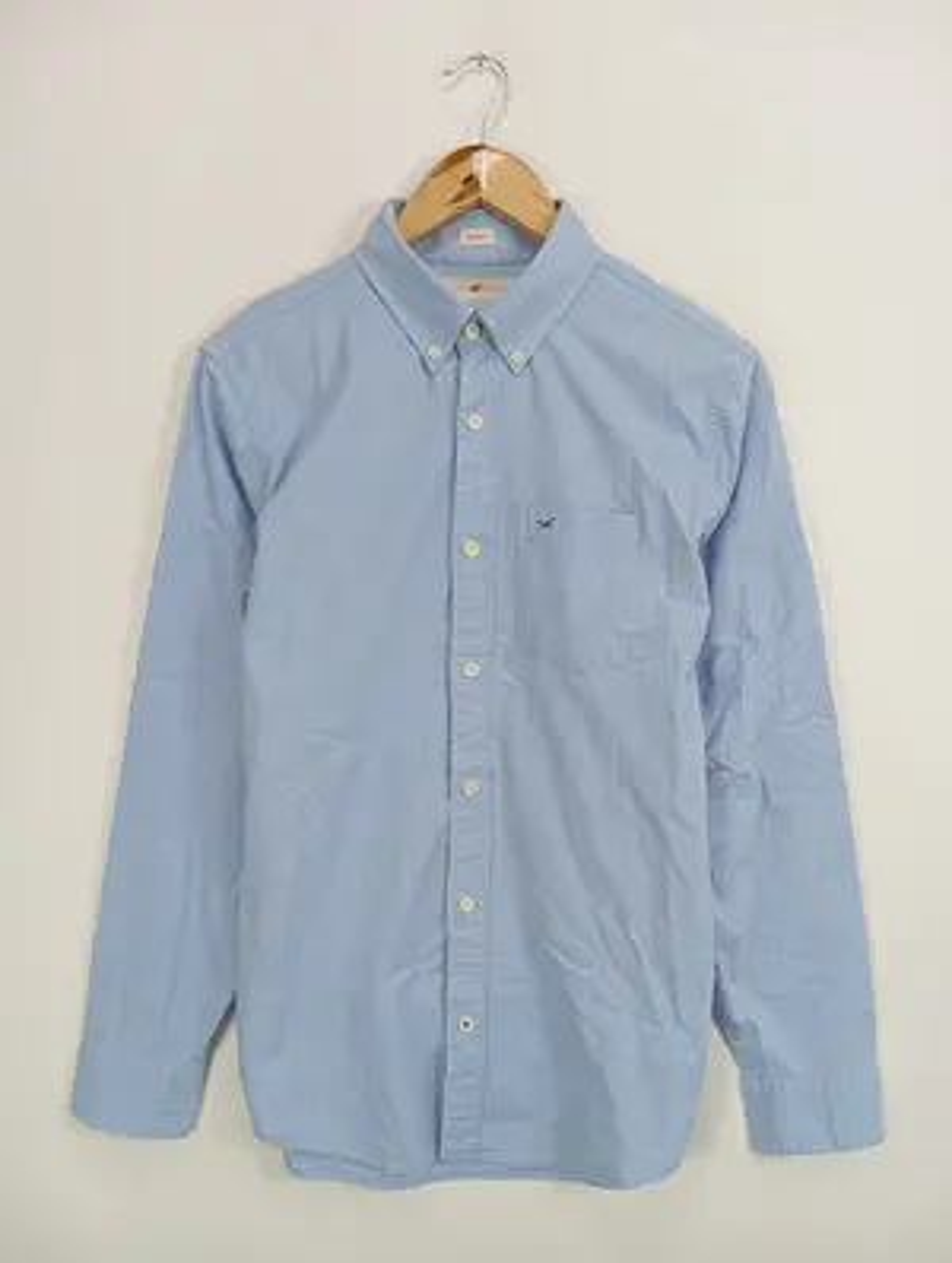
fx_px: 1023
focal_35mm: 28
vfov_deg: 63.4
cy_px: 632
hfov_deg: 49.9
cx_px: 476
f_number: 1.8
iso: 86
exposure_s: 1/100
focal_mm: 4.22
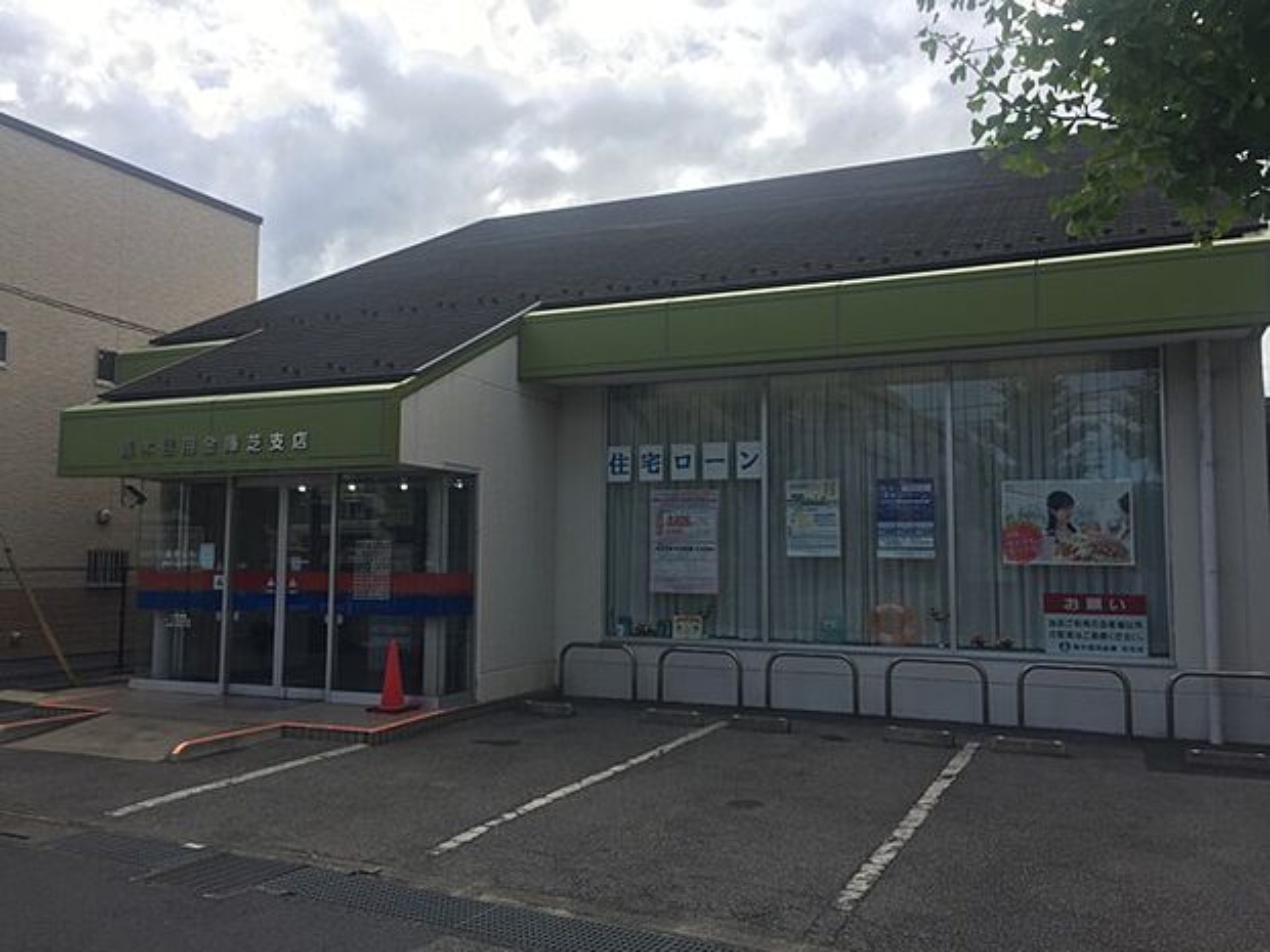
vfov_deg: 48.2
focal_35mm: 29
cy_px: 476
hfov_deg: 61.7
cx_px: 635
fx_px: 1064
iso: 32
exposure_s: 1/1522
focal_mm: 4.15
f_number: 2.2
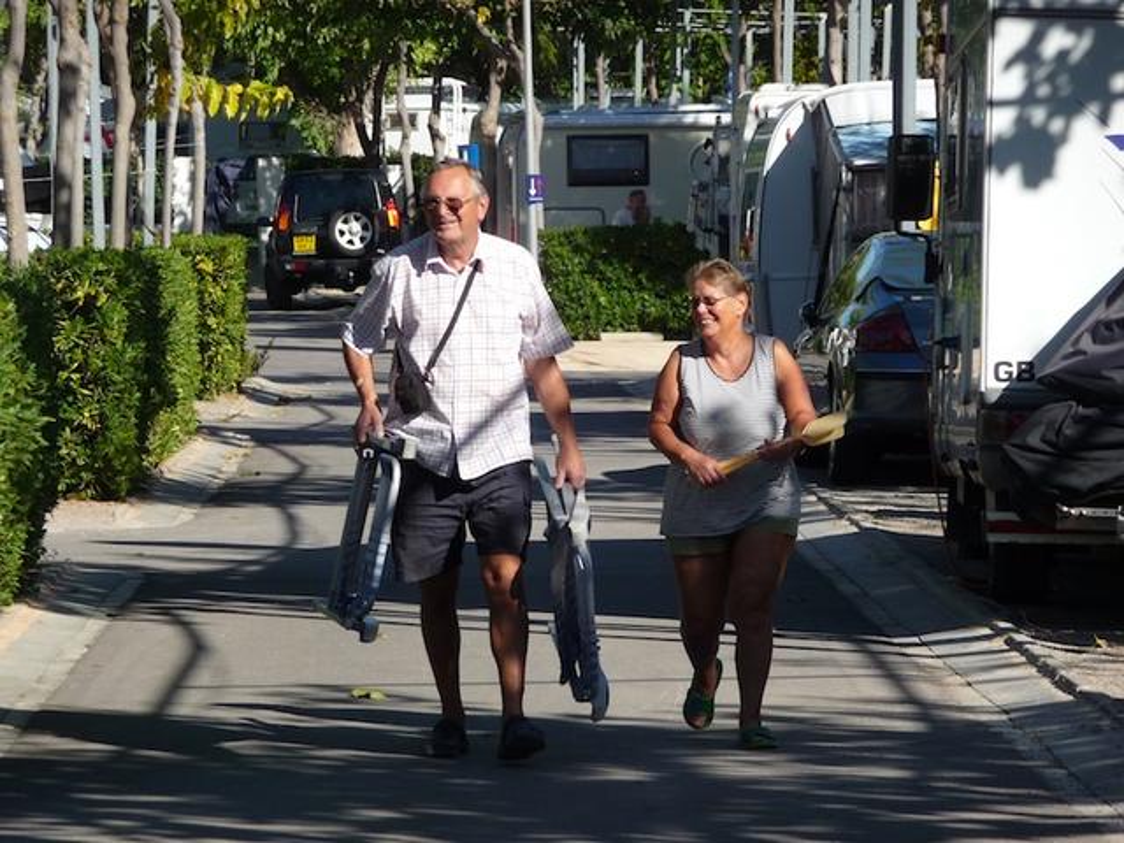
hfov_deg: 8.7
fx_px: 7403
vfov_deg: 6.5
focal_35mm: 228
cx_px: 562
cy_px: 422
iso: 100
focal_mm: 39.2
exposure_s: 1/500
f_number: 4.9
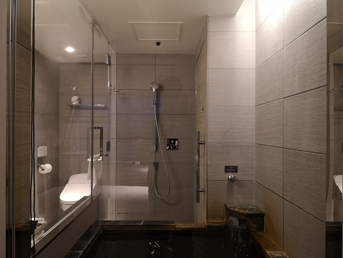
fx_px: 268
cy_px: 129
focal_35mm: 27
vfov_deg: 51.4
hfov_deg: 65.3
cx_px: 172
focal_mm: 3.95
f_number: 1.8
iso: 250
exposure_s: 1/30
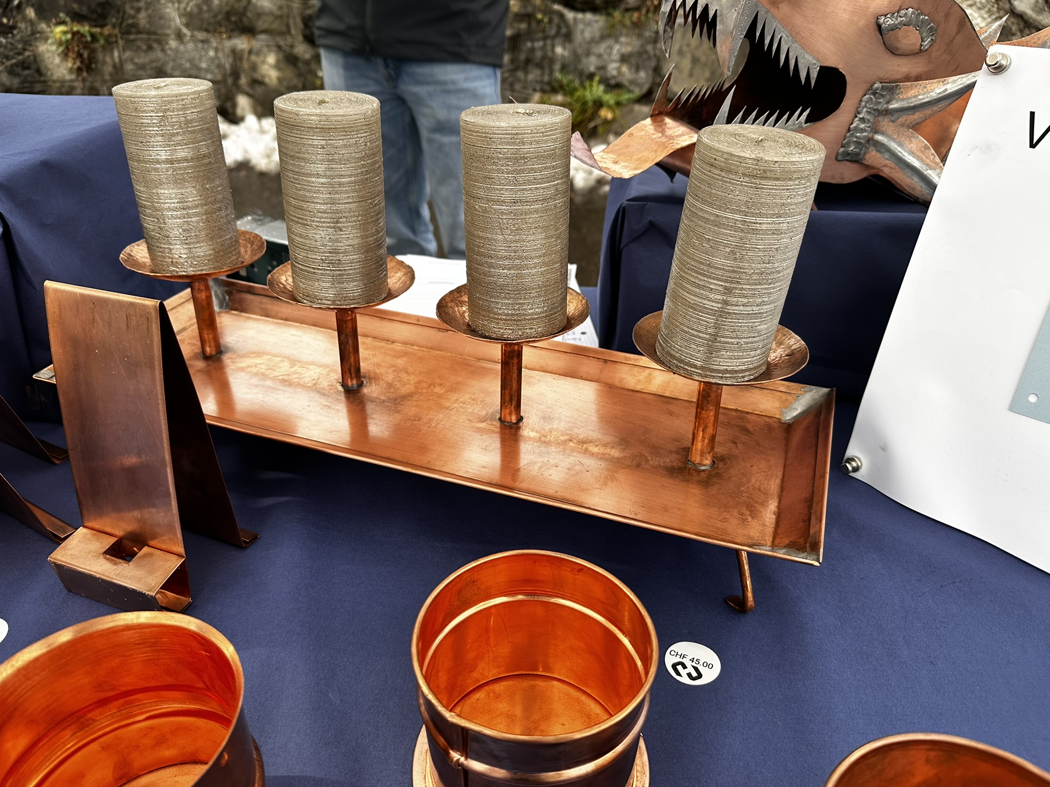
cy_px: 393
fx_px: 758
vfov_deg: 54.9
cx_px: 505
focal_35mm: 25
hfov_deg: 69.4
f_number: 1.78
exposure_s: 1/448
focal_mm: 6.86
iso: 80
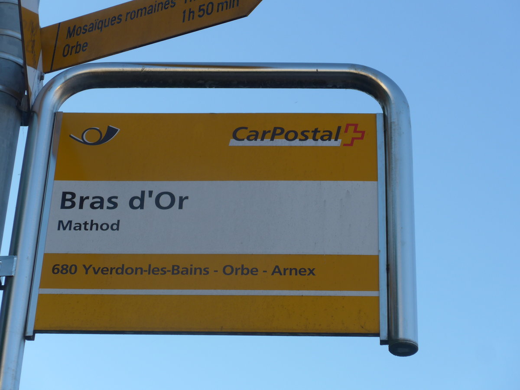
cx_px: 260
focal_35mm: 103
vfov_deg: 14.4
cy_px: 195
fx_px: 1547
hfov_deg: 19.1
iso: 80
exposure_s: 1/160
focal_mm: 20.4
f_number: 4.8
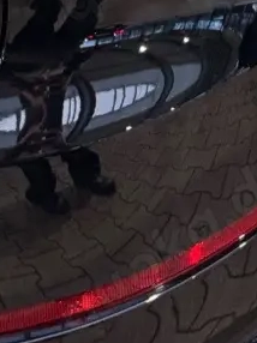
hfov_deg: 11.4
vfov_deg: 14.6
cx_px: 569
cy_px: -336
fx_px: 1110
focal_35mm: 112
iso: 160
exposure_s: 1/50
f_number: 1.78
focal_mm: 6.76
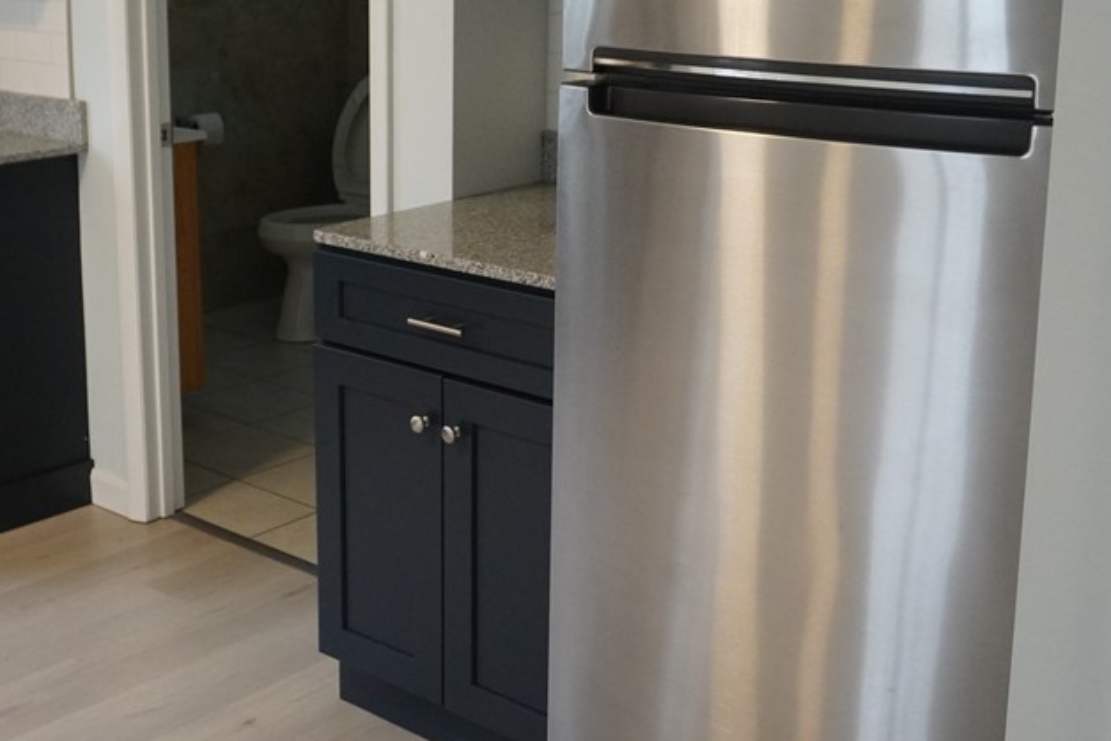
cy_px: 225
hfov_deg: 37.8
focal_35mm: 52
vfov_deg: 25.8
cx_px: 367
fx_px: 1605
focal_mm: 20
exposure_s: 1/160
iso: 2500
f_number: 4
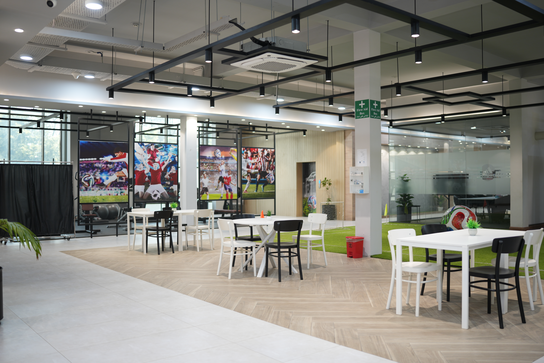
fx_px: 529
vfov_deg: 37.9
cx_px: 272
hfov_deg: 54.4
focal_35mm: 35
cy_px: 182
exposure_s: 1/100
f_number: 1.4
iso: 160
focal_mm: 35
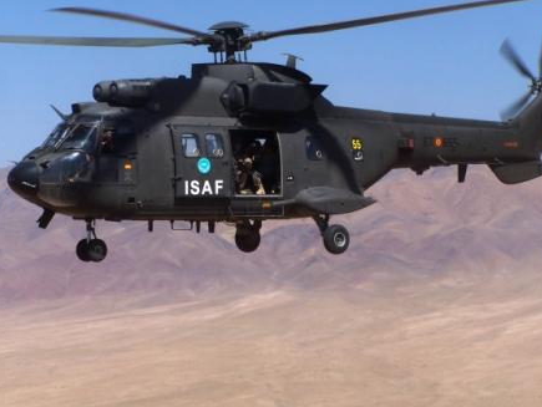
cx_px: 274
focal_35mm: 143
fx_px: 2241
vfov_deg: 10.4
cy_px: 199
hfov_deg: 13.8
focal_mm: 23.1
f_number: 6.3
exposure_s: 1/500
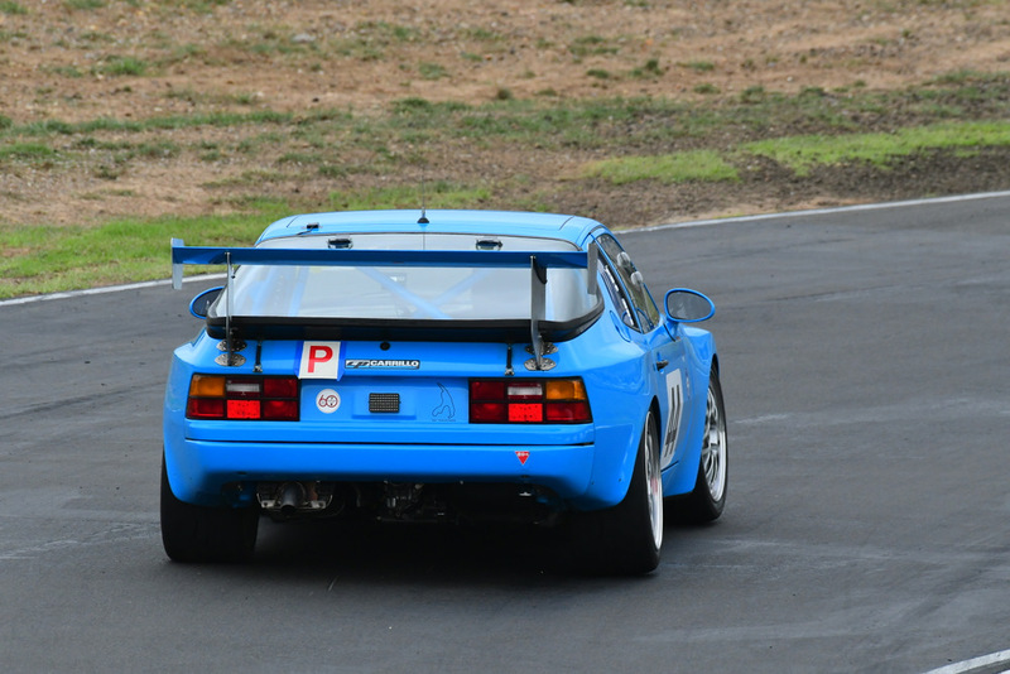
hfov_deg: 2.7
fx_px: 21048
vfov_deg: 1.8
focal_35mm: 750
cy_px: 337
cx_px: 505
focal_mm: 500
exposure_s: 1/640
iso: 1600
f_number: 10
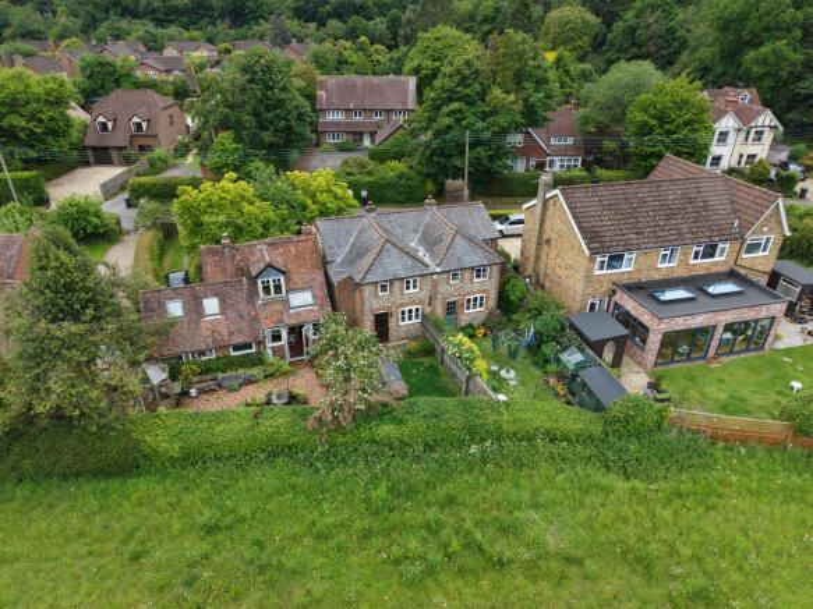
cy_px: 304
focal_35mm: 24
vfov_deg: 56.8
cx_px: 406
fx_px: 564
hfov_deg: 71.6
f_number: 1.8
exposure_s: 1/1000
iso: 100
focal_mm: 8.67
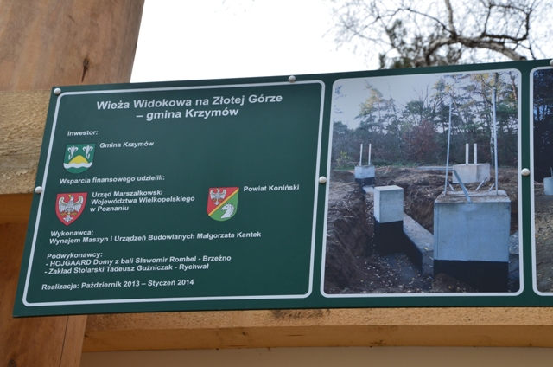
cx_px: 276
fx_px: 1518
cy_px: 184
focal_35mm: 99
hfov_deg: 20.7
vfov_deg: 13.8
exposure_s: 1/100
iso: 200
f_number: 11
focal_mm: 66
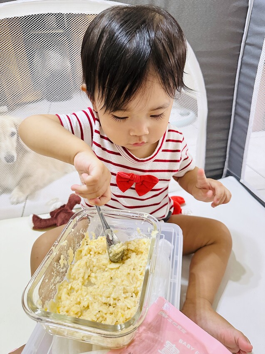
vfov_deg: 71.6
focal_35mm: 24
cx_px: 132
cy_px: 177
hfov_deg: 56.8
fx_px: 245
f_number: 1.78
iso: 320
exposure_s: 1/60
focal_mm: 6.86
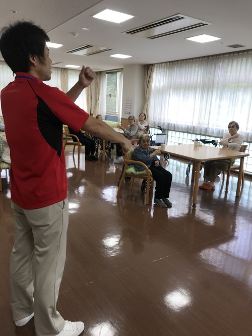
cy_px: 168
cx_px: 126
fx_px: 272
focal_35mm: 28
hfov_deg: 49.8
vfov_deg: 63.4
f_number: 1.8
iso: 25
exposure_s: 1/120
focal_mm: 3.99
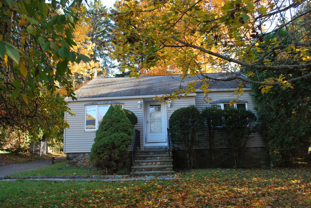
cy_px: 104
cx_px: 156
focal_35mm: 27
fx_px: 234
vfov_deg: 48.0
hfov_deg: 67.3
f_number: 4.5
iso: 200
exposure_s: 1/80
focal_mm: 18
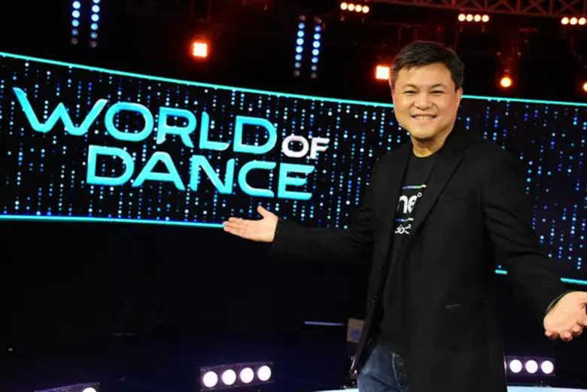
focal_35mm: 39
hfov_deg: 49.5
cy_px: 196
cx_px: 294
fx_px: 636
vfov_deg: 34.3
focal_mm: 26
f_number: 3.8
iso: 6400
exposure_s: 1/500
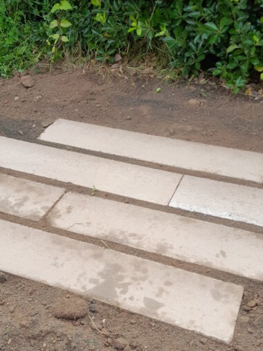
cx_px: 125
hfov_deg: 35.1
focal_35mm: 41
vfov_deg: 45.8
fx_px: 416
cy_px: 182
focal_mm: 4
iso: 40
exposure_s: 1/273
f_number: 1.8
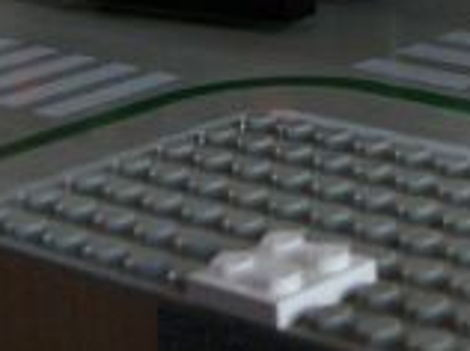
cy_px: -300
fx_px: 2034
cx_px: 872
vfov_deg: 9.4
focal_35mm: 150
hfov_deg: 12.0
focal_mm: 4.8
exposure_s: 1/20
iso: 200
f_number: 2.8
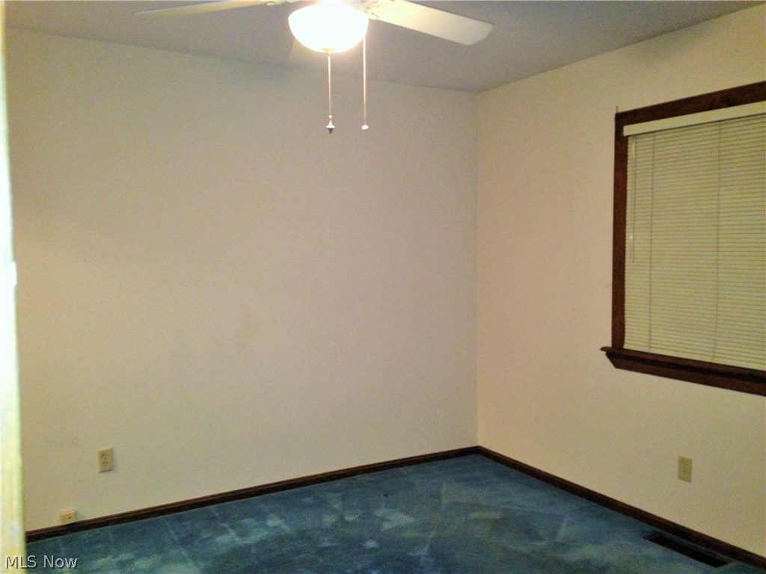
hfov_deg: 55.4
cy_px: 287
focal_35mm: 33
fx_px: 730
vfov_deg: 42.9
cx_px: 383
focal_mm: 4.12
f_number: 2.4
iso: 250
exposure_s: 1/16
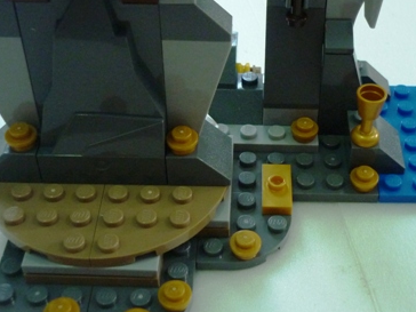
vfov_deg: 25.2
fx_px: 697
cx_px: 258
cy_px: 133
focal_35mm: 58
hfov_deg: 33.1
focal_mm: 5.5
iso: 400
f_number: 2.8
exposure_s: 1/30
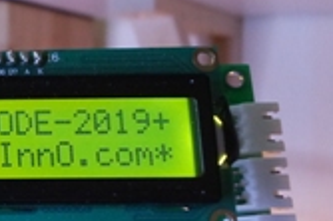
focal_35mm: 92
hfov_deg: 18.9
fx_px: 850
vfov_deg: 14.8
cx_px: -193
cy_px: 83
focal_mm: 9
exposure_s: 1/100
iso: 1600
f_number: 3.5
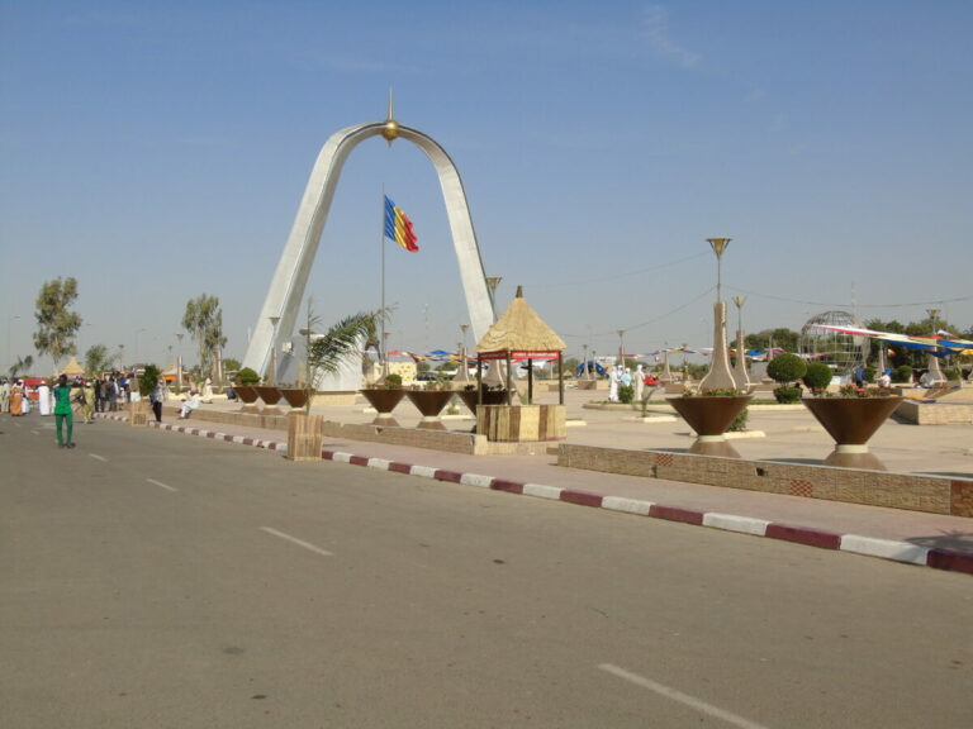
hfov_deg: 54.0
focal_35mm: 34
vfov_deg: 41.8
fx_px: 956
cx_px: 486
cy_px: 364
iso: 80
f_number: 3.8
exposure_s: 1/1250
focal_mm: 6.1
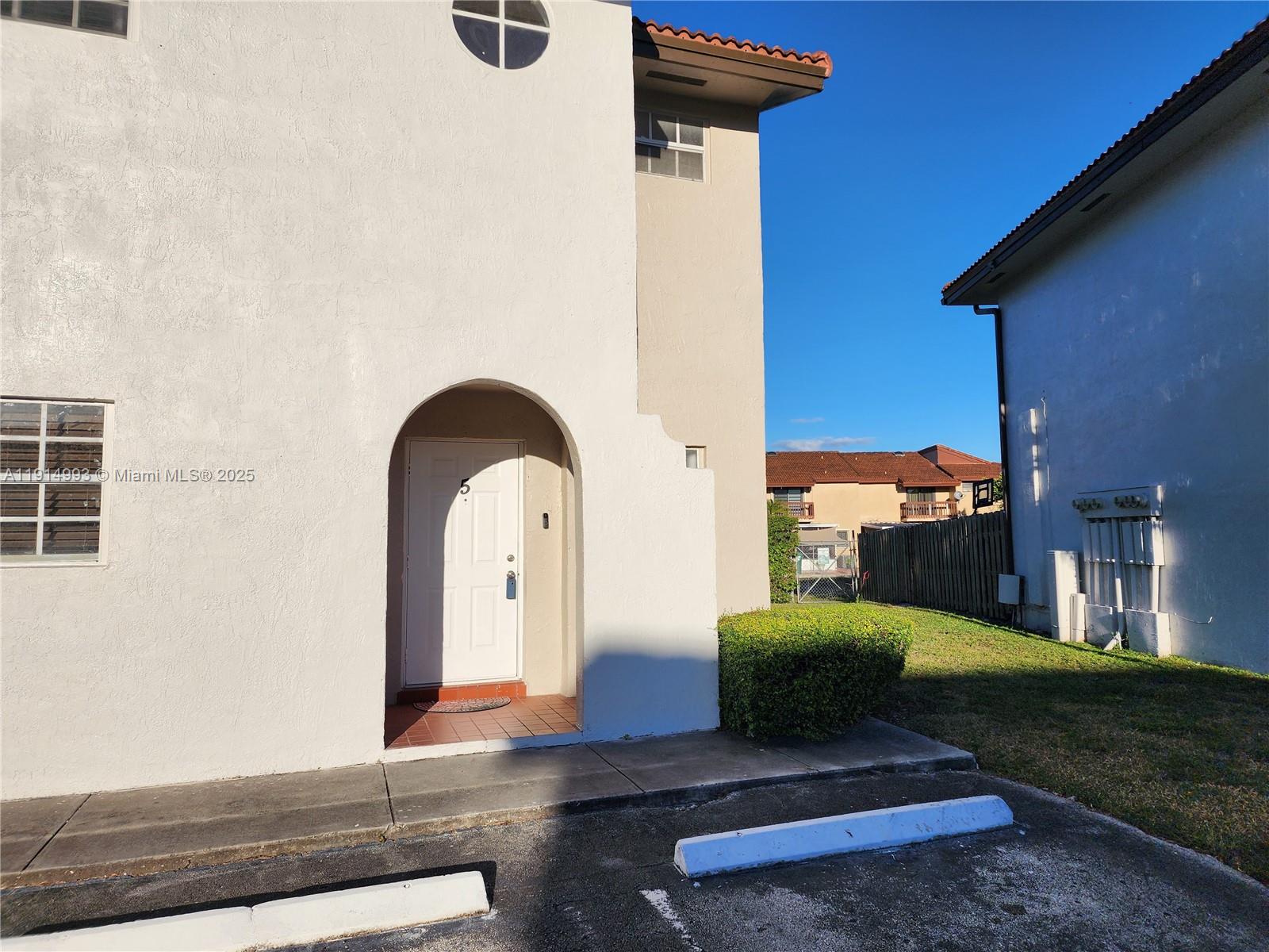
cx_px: 634
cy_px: 476
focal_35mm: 23
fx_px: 843
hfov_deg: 73.9
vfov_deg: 58.9
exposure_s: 1/2397
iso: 12
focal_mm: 6.4
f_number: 1.8
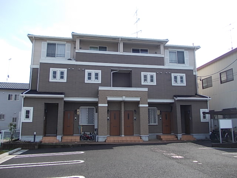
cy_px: 89
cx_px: 118
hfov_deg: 63.4
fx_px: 192
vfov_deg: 49.7
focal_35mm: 28
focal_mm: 4
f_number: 5.4
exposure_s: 1/200
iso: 80
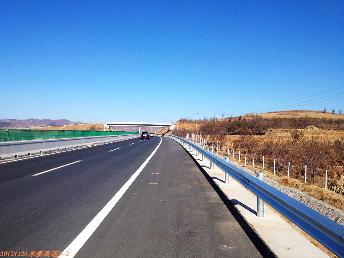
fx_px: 348
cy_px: 129
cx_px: 172
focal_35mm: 35
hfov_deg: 52.6
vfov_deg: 40.7
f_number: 2.4
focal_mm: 4.28
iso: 64
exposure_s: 1/2304
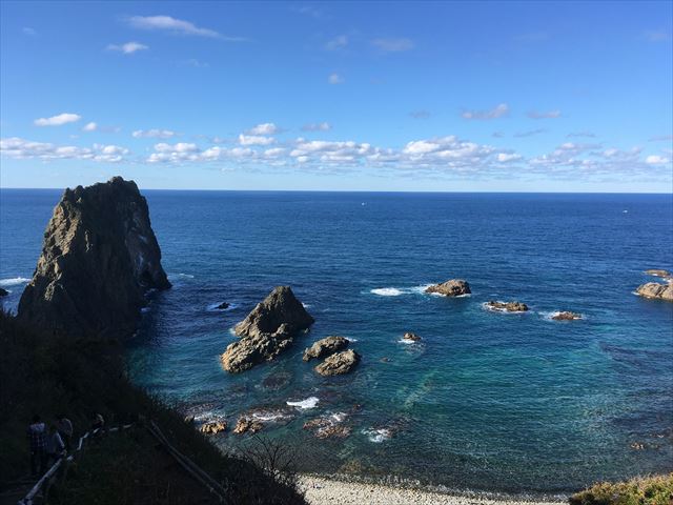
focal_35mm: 29
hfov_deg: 61.7
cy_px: 252
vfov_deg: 48.2
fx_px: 564
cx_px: 336
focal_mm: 4.15
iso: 25
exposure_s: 1/1148
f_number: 2.2
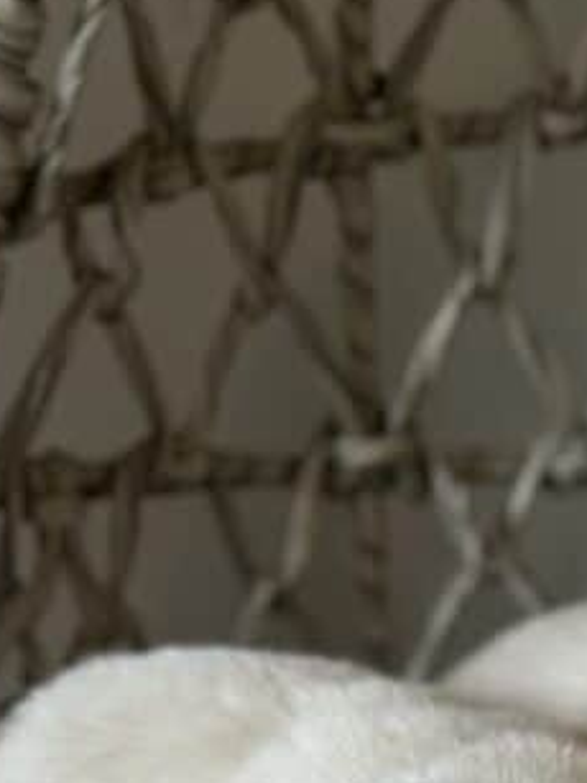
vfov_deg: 12.0
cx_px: 903
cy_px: 1002
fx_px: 3620
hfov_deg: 9.0
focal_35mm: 160
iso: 100
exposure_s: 1/60
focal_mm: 6.86
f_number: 1.78
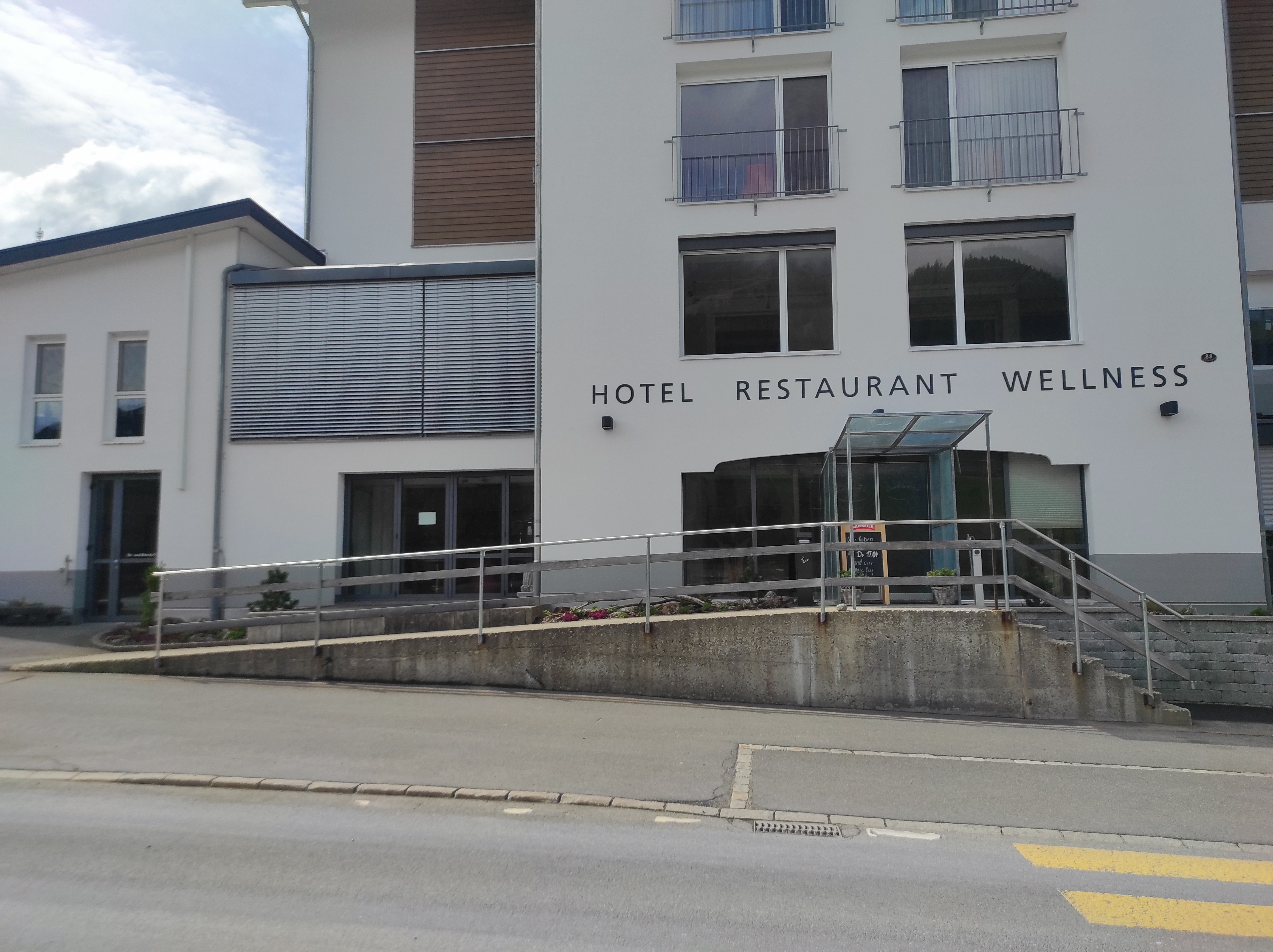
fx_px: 919
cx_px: 636
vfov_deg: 54.8
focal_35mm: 25
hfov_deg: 69.4
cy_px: 476
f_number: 1.89
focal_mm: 5.43
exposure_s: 1/3466
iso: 100
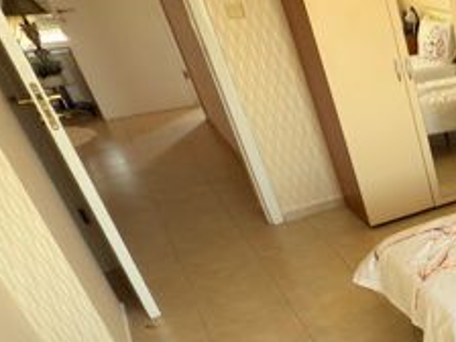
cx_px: 671
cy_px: 228
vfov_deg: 32.6
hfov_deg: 28.8
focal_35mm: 44
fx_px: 580
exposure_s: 1/53
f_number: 2.2
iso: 64
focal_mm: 2.22
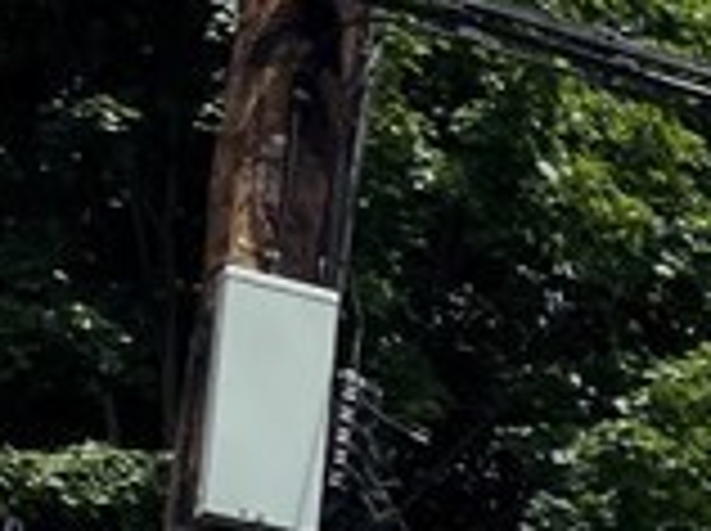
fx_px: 3466
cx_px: 2277
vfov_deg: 8.1
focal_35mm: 169
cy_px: 1287
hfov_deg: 9.0
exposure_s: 1/4149
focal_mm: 5.1
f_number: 1.6
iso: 50
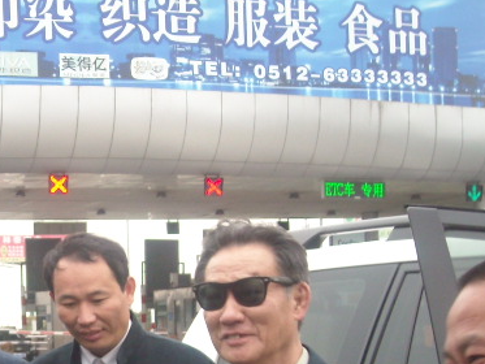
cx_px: 47
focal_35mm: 96
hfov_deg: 20.0
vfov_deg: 15.2
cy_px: 359
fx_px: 1345
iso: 135
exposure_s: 1/60
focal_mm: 5.7
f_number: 2.8
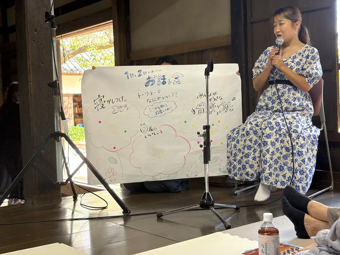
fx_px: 511
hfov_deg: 36.8
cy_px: 128
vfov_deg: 28.0
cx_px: 170
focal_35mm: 52
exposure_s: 1/120
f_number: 1.6
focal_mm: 5.96
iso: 80
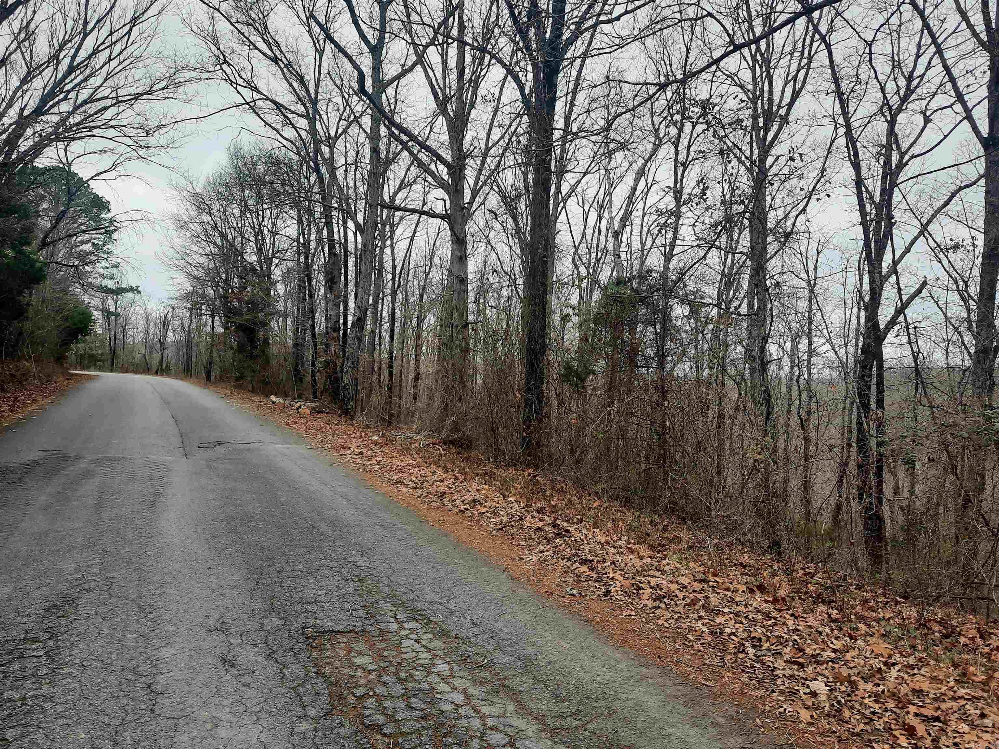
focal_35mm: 25
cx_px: 500
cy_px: 374
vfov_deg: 54.9
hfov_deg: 69.4
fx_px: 721
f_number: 2
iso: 32
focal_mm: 4.6
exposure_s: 1/346
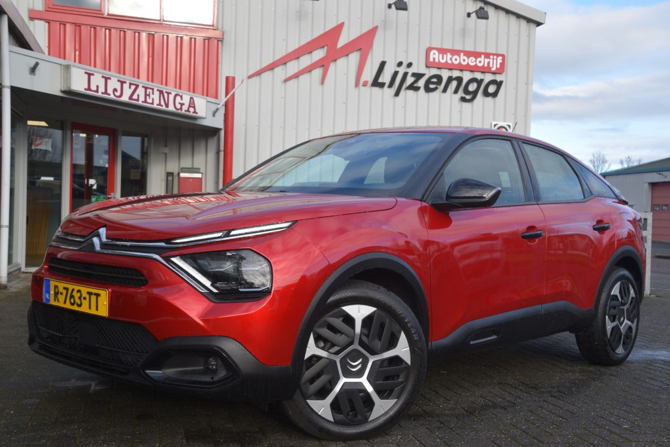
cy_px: 224
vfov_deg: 33.0
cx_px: 335
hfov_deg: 47.9
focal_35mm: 40
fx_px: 754
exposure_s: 1/250
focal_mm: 27
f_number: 8
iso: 280
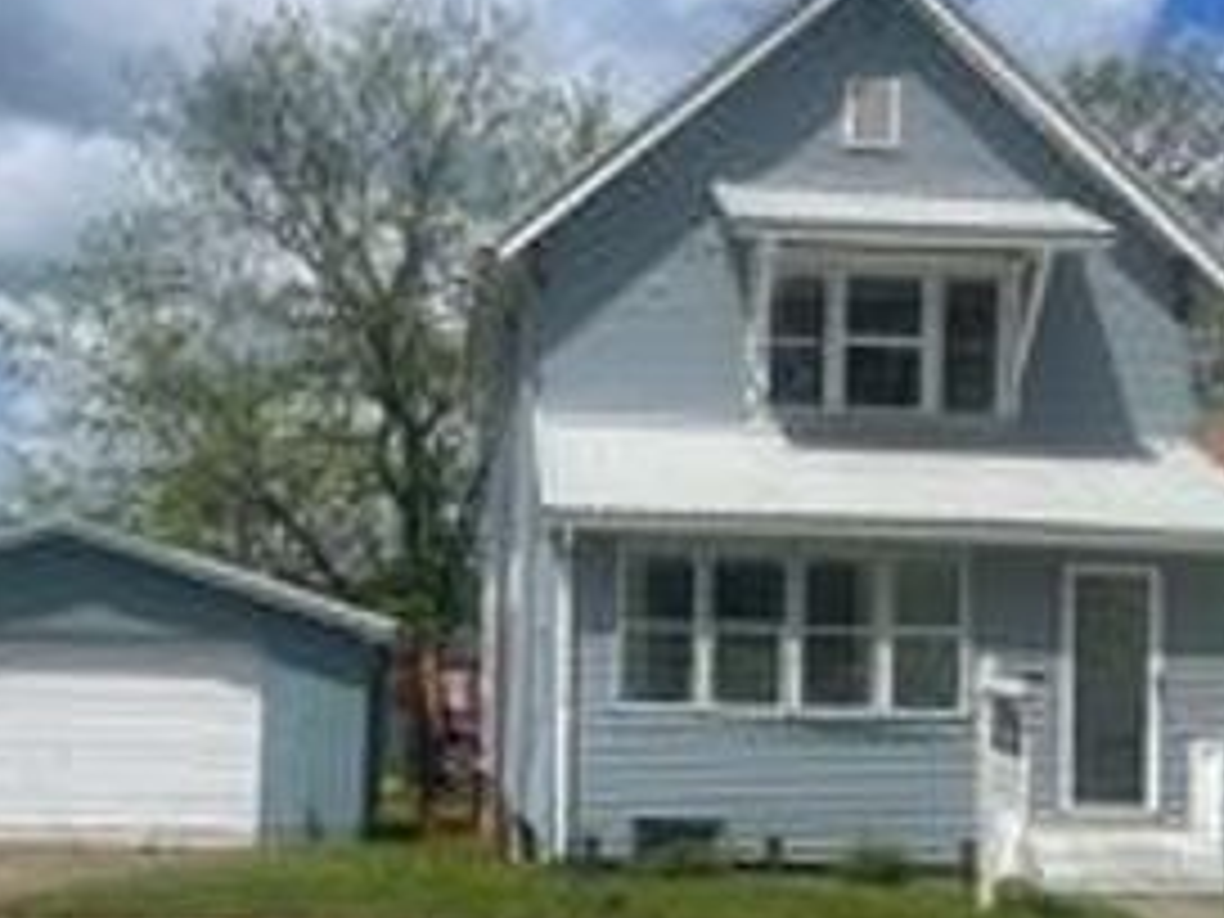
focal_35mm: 46
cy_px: 556
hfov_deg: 41.2
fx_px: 1627
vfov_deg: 31.4
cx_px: 585
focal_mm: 5.1
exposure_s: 1/6993
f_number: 1.6
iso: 32
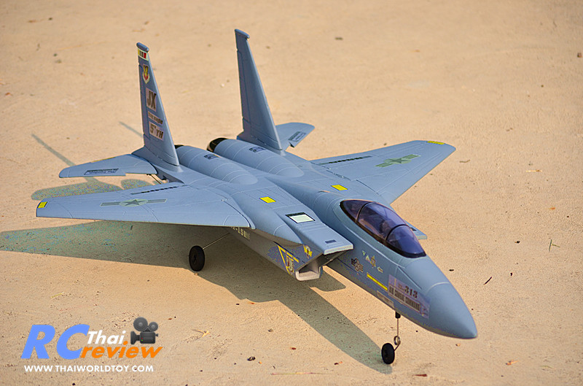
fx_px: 2181
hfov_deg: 15.2
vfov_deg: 10.1
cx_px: 292
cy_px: 193
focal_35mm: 135
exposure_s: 1/500
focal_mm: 90
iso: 100
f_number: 5.6
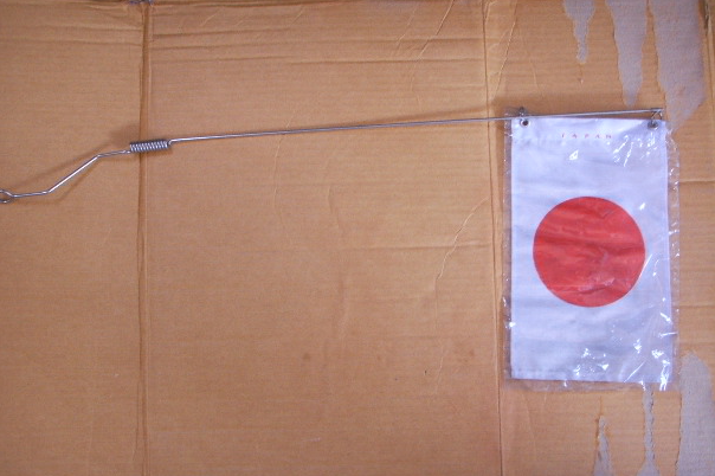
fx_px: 854
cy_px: 243
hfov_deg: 45.4
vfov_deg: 31.2
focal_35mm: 43
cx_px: 339
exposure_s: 1/20
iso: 150
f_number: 3.5
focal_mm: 6.6
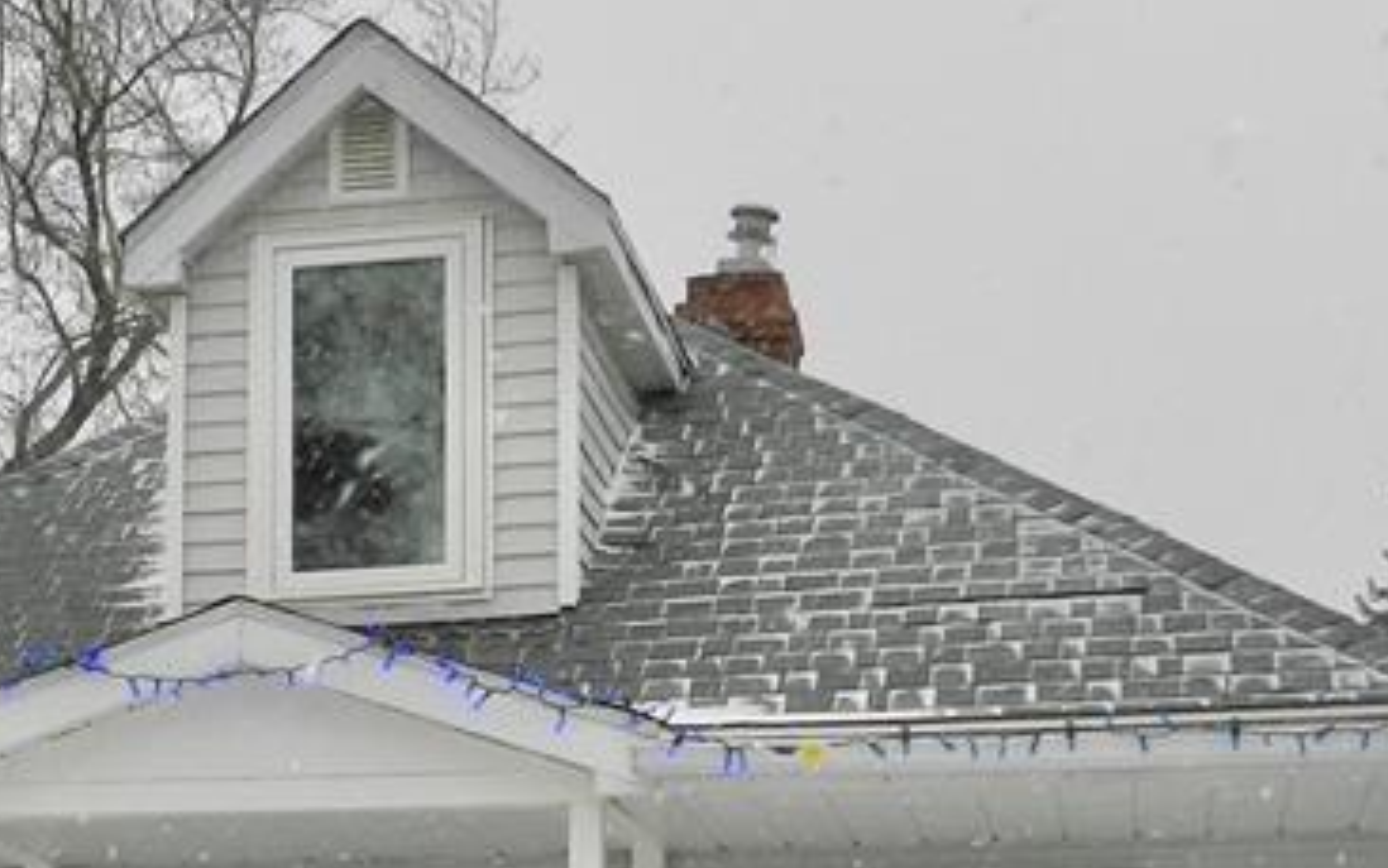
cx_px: 182
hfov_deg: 21.4
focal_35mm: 95
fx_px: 3595
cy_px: 1054
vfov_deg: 13.4
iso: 160
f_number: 3.7
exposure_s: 1/320
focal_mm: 5.6
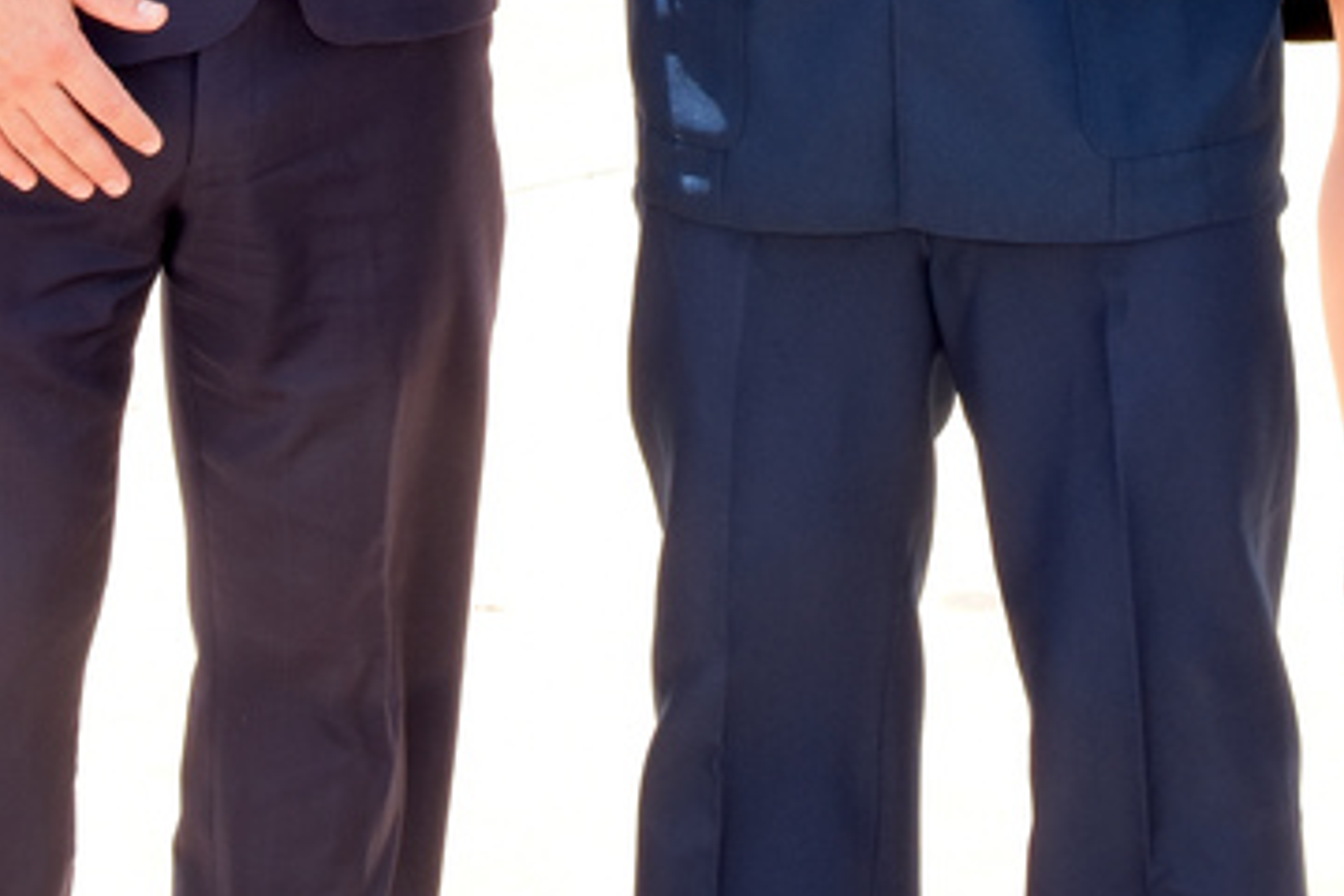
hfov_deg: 17.1
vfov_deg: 11.0
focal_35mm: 120
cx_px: 594
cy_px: -474
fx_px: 4480
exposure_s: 1/250
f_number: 9
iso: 400
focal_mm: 24
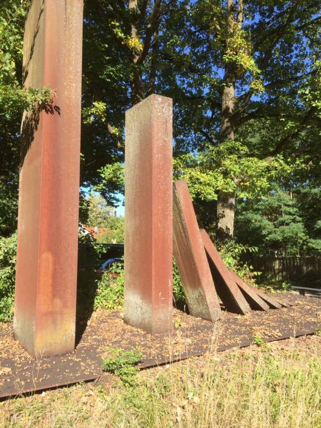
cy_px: 214
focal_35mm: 29
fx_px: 359
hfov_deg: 48.2
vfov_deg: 61.7
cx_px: 160
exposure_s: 1/682
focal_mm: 4.15
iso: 32
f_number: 2.2
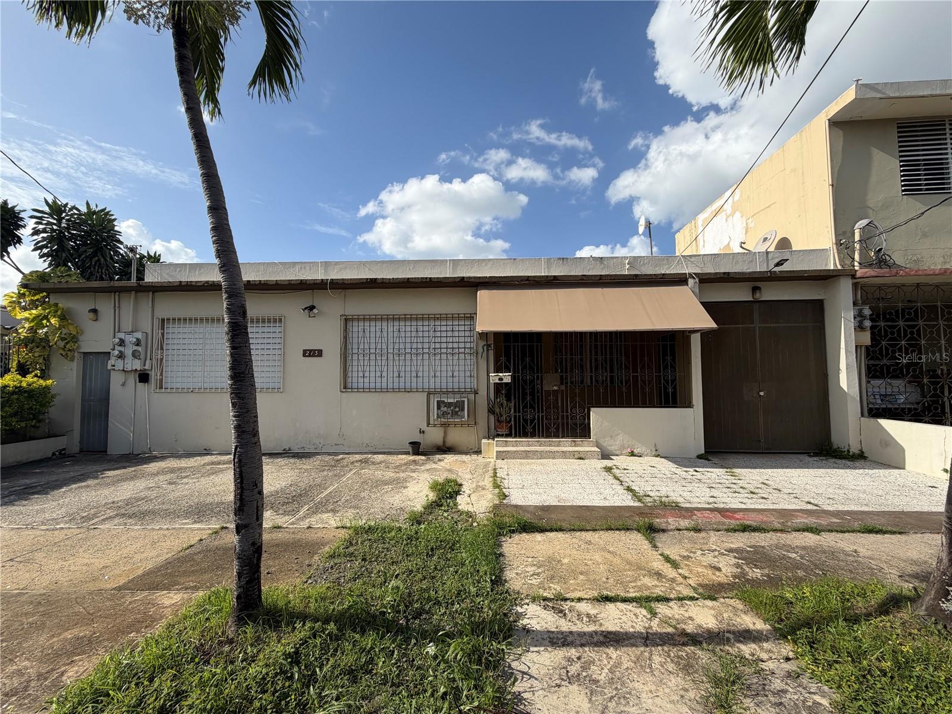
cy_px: 357
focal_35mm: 14
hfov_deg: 102.1
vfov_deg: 85.7
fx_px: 385
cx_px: 476
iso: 20
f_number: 2.2
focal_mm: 2.22
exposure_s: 1/955
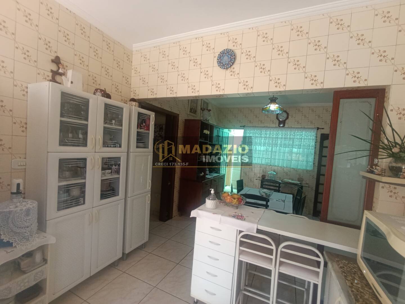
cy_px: 152
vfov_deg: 78.1
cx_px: 202
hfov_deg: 94.5
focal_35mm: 16
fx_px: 187
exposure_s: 1/60
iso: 160
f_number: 2.2
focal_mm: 1.65
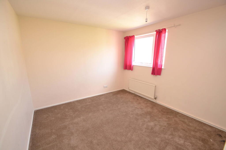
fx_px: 94
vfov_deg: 77.3
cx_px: 113
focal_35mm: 15
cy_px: 75
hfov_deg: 100.4
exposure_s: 1/60
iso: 450
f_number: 3.5
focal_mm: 10
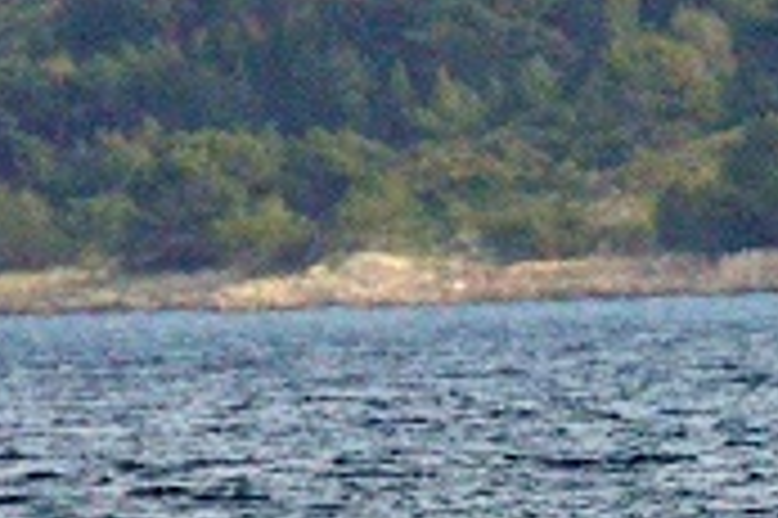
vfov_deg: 0.5
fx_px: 56048
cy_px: 475
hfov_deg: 0.8
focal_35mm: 2596
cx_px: 672
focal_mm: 300
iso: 2200
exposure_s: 1/8000
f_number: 5.6
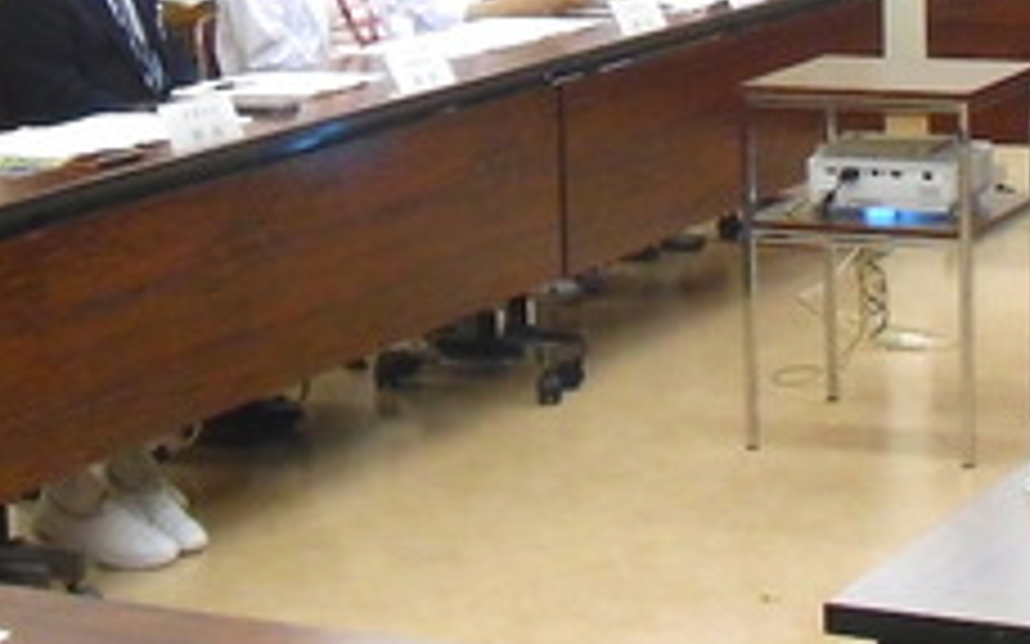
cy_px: -14
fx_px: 3424
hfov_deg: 17.1
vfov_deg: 10.6
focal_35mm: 122
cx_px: 499
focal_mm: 5.93
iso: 200
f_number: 3.7
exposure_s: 1/60
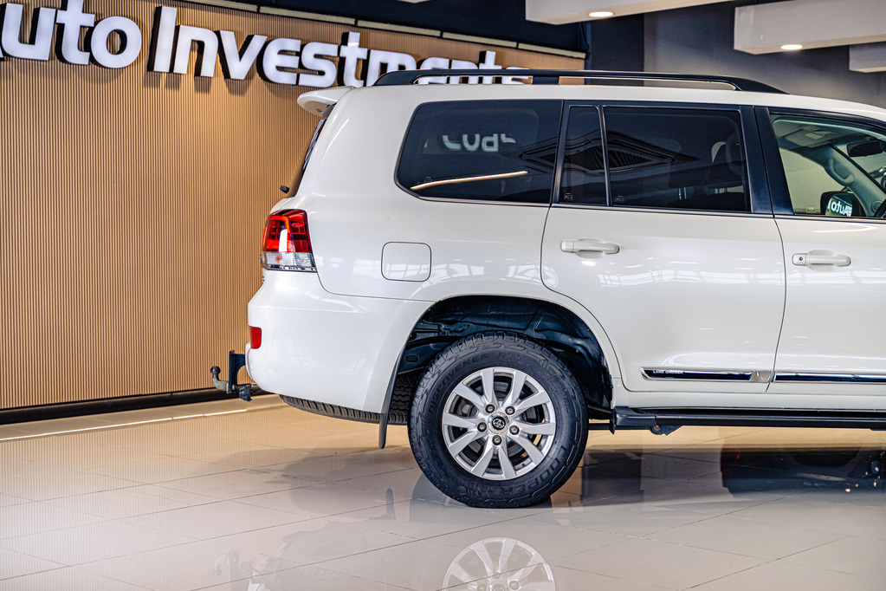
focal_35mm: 57
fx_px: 1403
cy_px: 296
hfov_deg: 35.1
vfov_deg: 23.8
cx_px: 443
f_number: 2.8
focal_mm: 57
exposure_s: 1/200
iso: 320
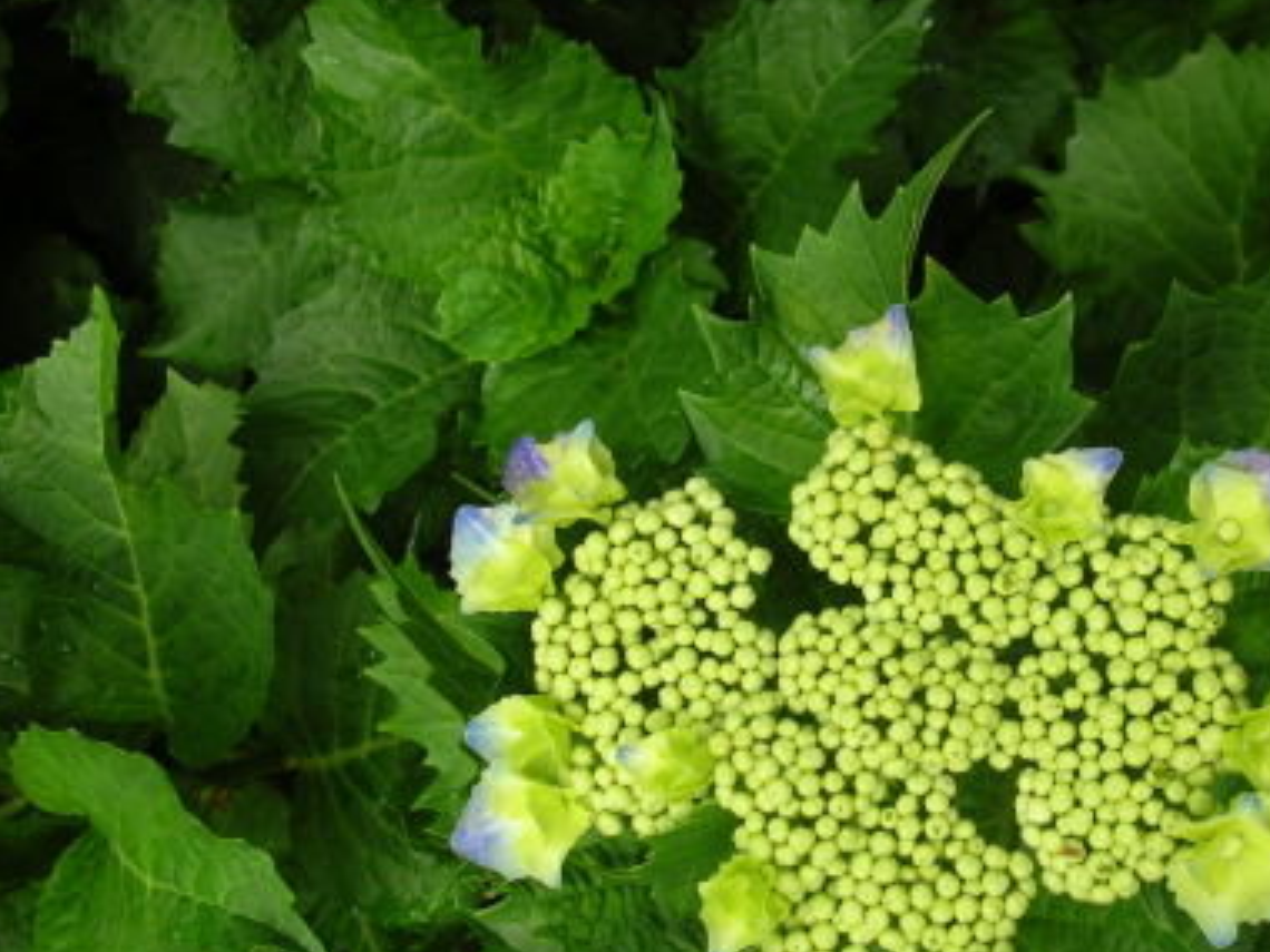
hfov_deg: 40.8
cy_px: 581
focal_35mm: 46
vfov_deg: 31.4
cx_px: 822
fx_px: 1688
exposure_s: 1/123
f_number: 2.8
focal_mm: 5.8
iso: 50
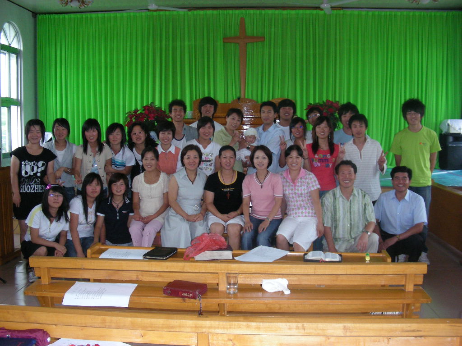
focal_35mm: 38
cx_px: 231
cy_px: 173
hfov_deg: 49.0
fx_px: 507
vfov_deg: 37.7
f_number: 3.5
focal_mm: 6.3
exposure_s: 1/60
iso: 183
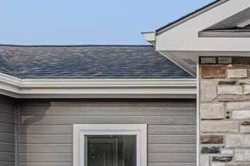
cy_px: 201
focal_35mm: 57
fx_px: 395
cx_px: 364
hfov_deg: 26.5
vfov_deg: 21.9
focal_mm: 10
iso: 100
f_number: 6.3
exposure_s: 1/100
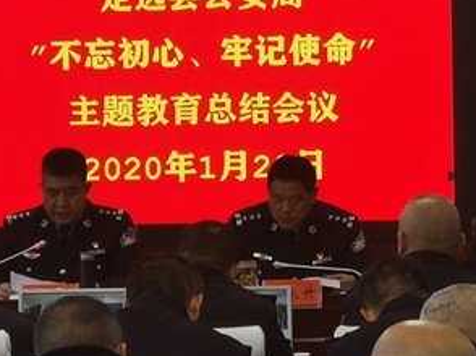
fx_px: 3256
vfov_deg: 6.3
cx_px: 165
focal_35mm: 237
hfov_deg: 8.4
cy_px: 197
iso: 50
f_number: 2.4
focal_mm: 3.95
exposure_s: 1/50
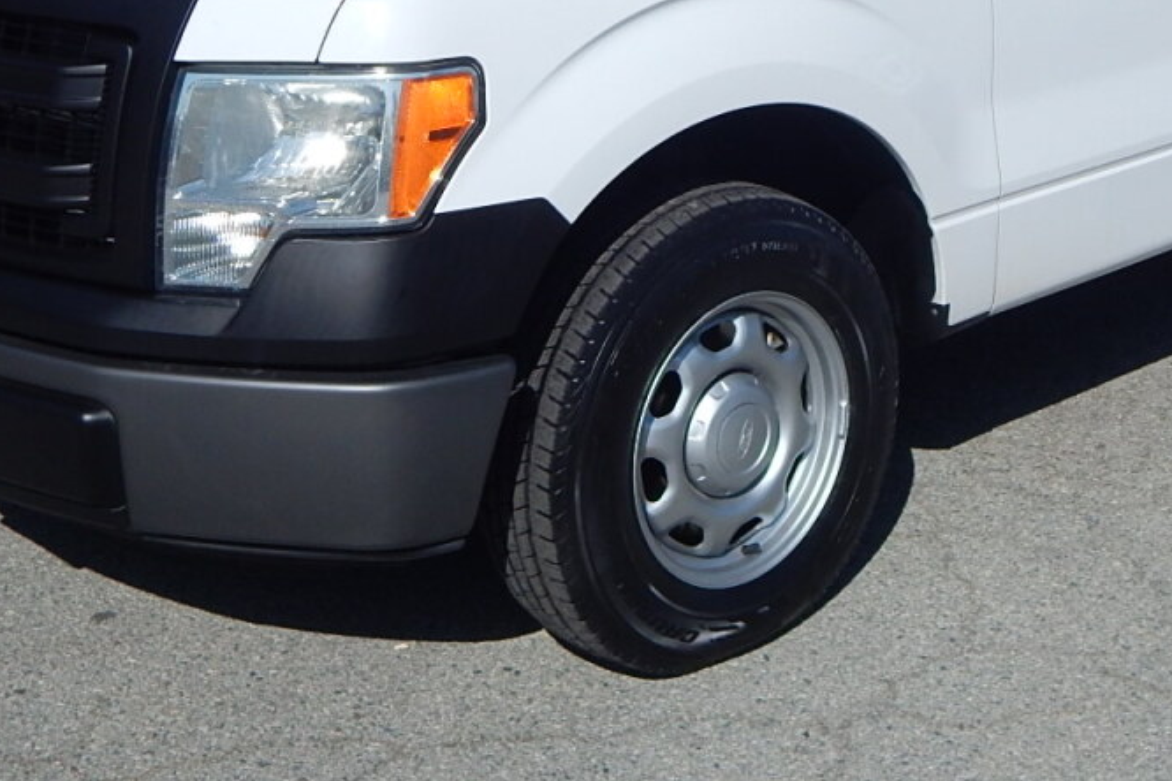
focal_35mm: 62
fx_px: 2018
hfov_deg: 32.2
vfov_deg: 21.3
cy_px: 51
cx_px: 767
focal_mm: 5.6
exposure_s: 1/1250
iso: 125
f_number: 6.5
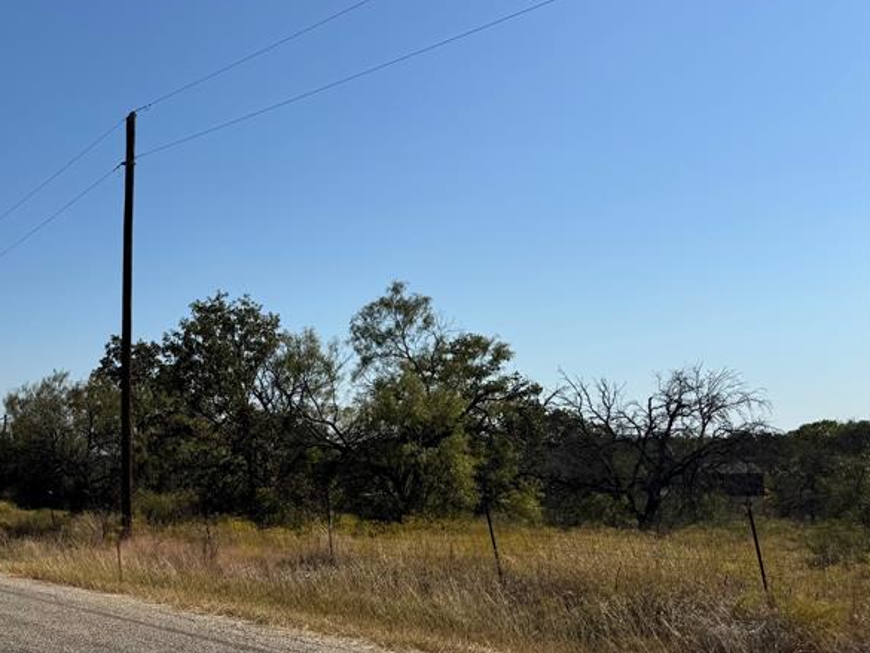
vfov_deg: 33.5
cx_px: 113
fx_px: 1056
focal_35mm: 42
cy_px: 510
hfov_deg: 41.7
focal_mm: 6.76
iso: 80
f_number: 1.78
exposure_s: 1/9009
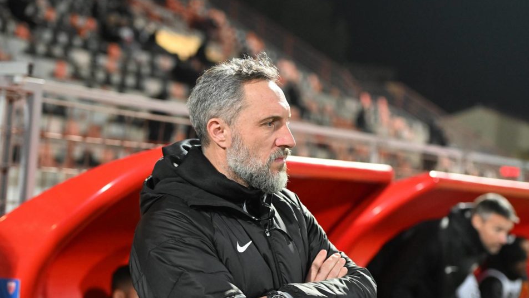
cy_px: 170
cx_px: 266
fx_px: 1108
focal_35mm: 79
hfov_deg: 26.8
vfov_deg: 15.3
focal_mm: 70
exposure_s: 1/320
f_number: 2.8
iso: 5000
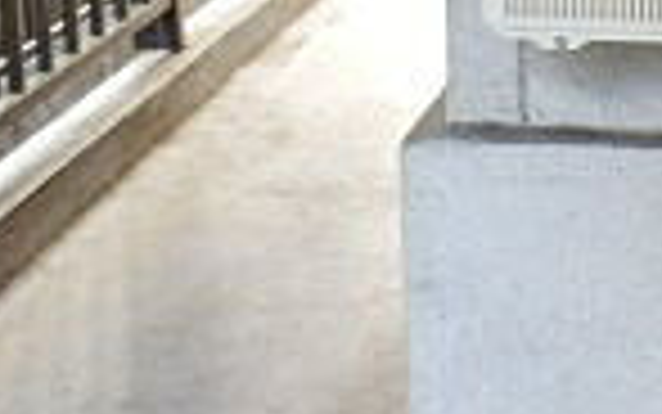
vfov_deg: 11.4
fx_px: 2003
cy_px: -184
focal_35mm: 111
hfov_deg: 17.4
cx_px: 914
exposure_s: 1/30
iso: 250
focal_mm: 4.2
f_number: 3
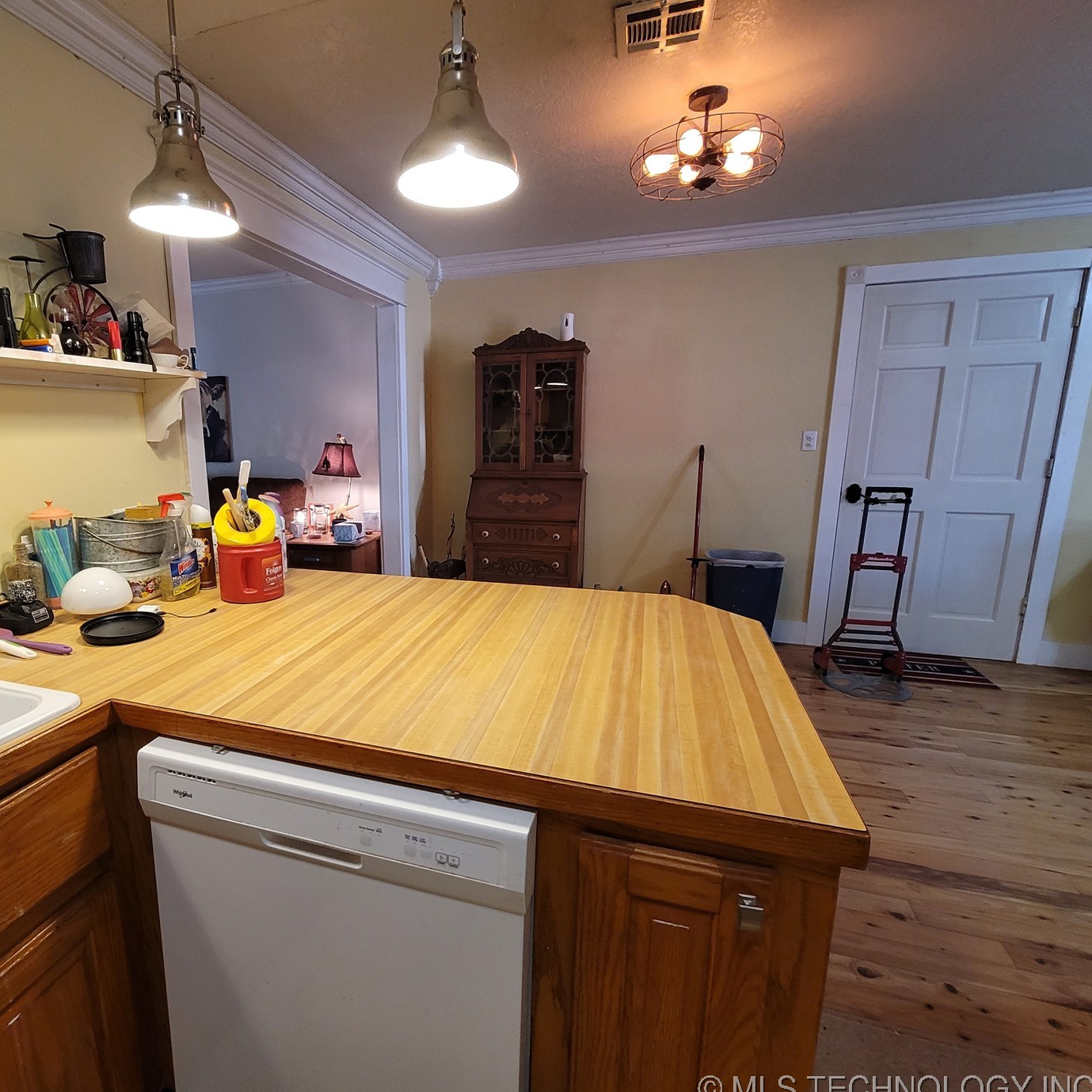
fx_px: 571
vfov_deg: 87.4
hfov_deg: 86.1
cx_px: 424
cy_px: 552
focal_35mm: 16
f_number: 2.2
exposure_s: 1/40
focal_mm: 2.2
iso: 320
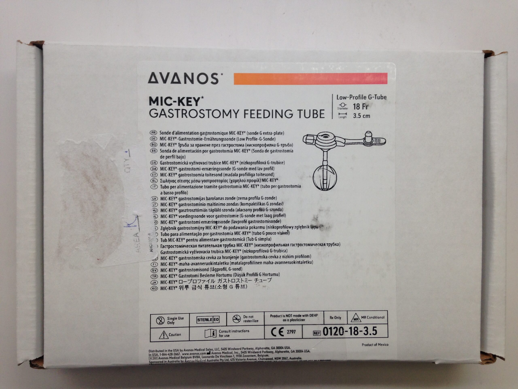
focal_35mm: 33
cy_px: 194
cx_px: 259
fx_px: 494
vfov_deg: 42.9
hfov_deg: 55.4
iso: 50
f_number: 2.4
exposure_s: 1/60
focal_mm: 4.12
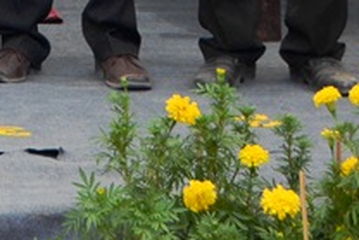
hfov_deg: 10.0
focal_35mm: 192
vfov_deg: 6.8
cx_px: -343
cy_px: -336
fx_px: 1916
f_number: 5.6
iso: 100
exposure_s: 1/200
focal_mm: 26
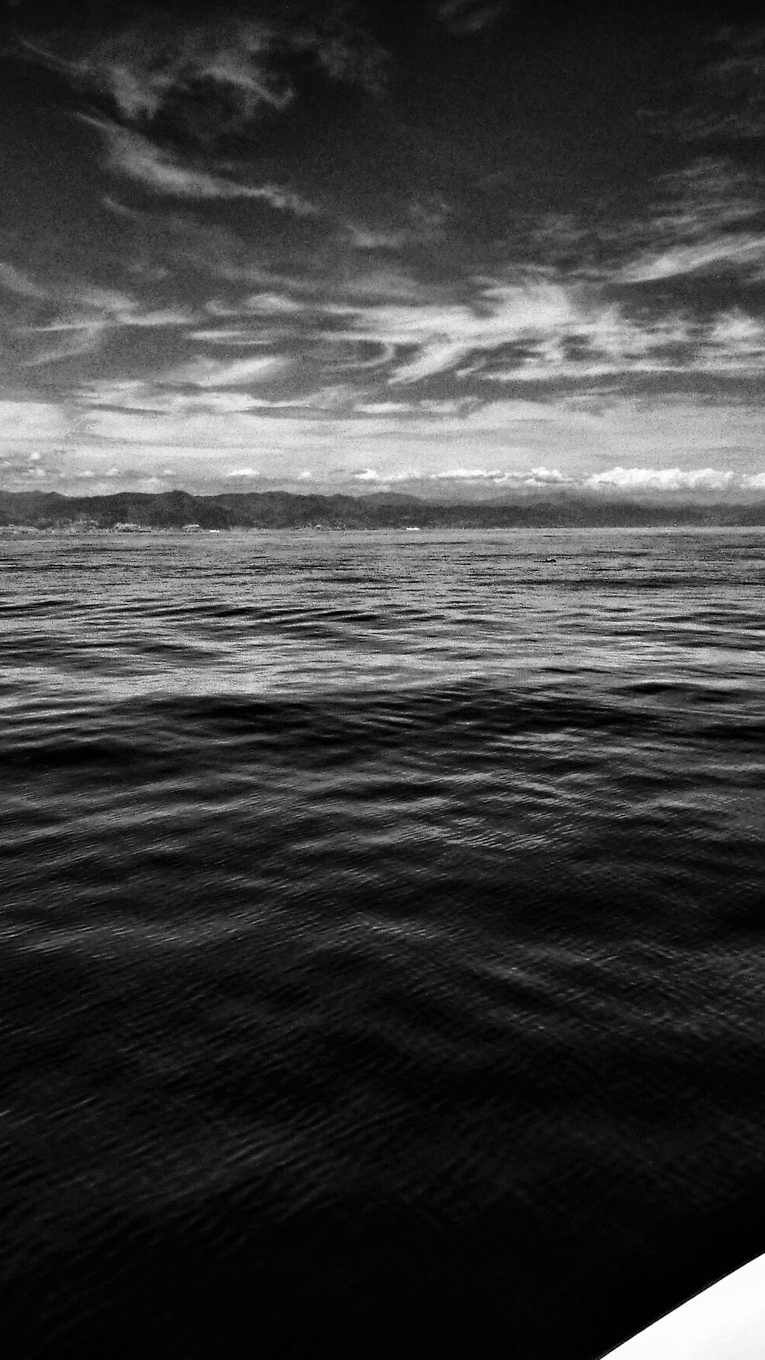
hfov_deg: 31.9
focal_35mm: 37
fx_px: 1334
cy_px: 682
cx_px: 464
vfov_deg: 54.0
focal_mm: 4.1
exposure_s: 1/640
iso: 80
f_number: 5.6
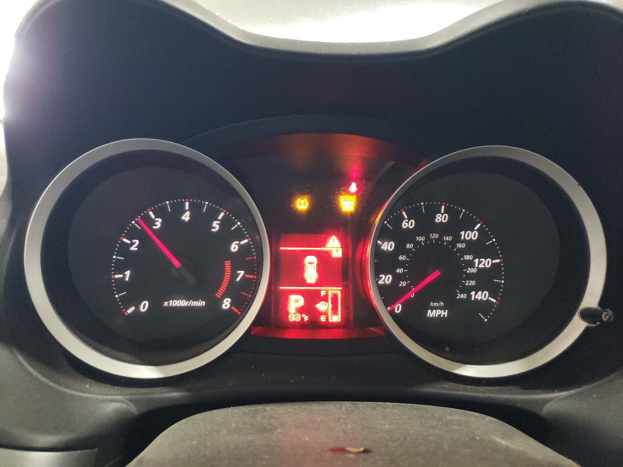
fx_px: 468
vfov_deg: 53.1
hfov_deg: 67.3
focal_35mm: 26
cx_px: 312
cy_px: 234
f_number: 1.5
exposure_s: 1/30
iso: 471
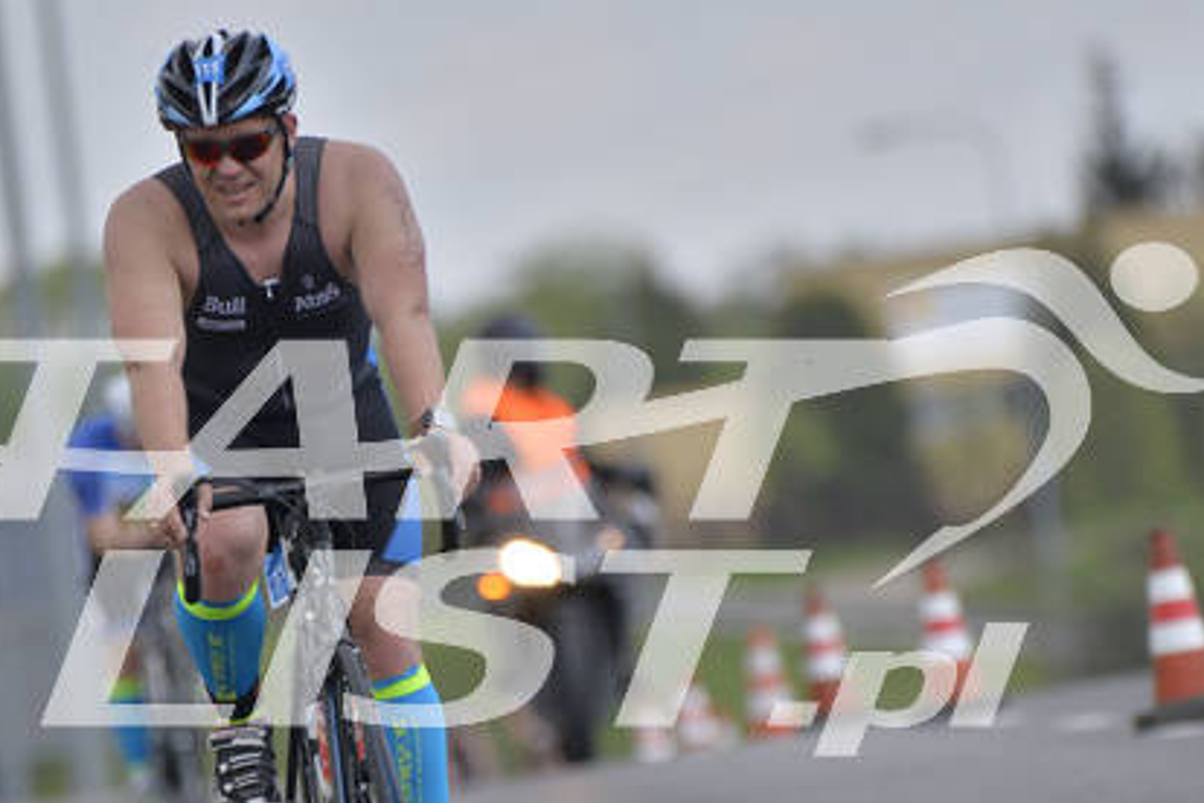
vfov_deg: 1.8
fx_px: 25851
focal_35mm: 773
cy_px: 499
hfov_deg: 2.7
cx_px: 468
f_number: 6.3
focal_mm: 500
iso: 400
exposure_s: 1/1600
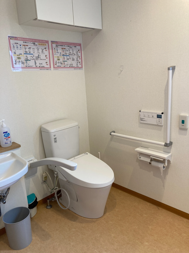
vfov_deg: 63.4
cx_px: 94
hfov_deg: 49.7
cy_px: 126
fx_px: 204
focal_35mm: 28
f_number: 1.8
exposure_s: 1/50
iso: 64
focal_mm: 3.99
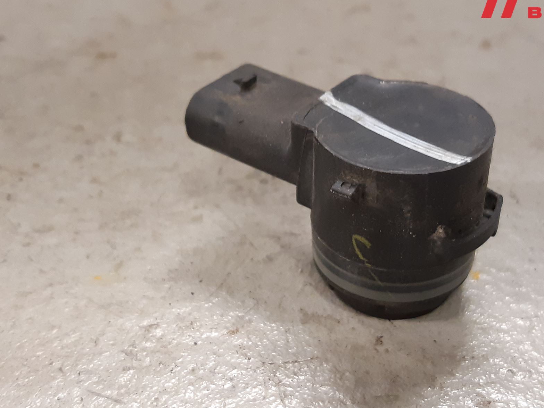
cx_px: 339
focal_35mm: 34
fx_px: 534
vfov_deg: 41.7
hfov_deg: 53.4
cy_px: 226
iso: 200
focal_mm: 3.93
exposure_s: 1/50
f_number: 1.7
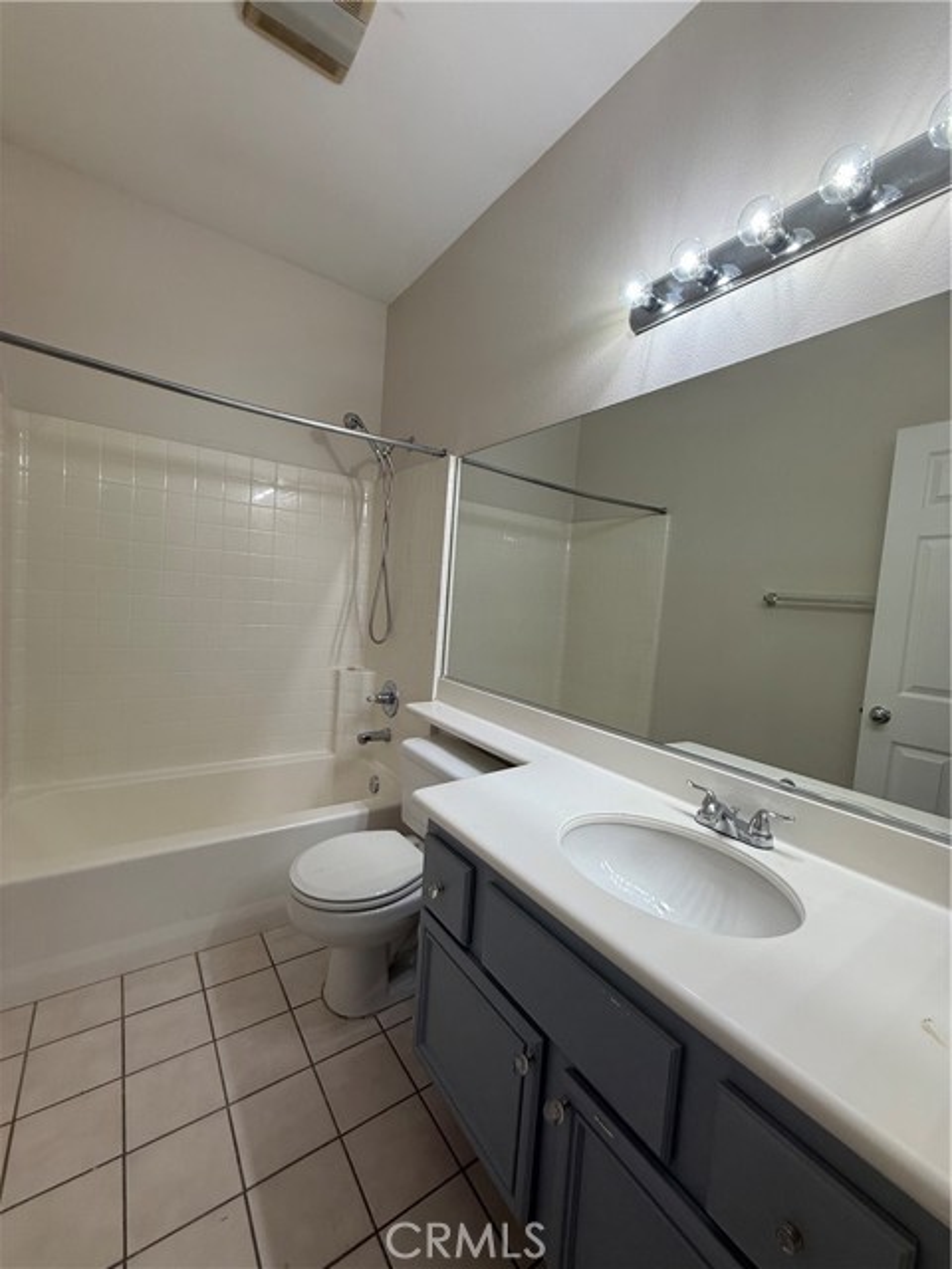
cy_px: 634
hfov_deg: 85.7
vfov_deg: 102.1
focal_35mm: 14
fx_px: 513
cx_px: 476
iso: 80
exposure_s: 1/120
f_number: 2.2
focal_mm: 2.22
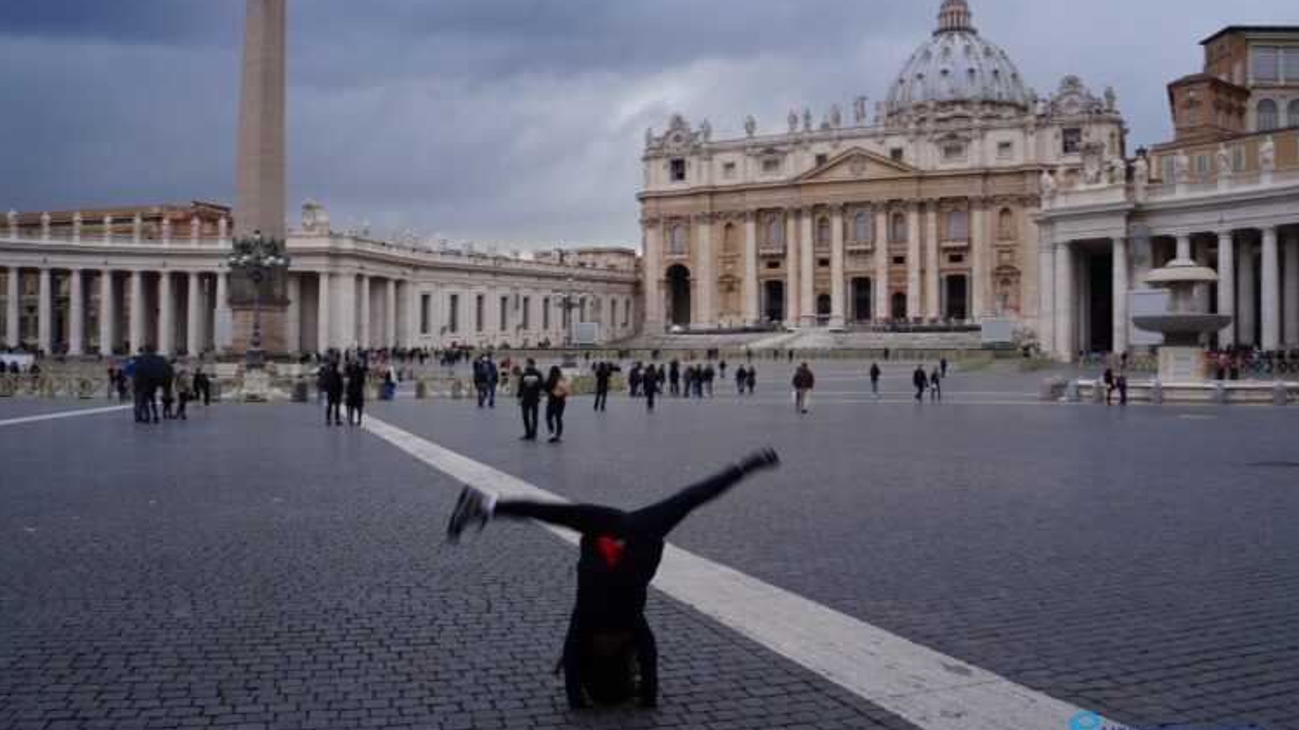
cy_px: 349
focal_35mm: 29
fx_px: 999
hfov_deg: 66.1
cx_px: 635
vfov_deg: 40.2
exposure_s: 1/80
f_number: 11
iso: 100
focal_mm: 18
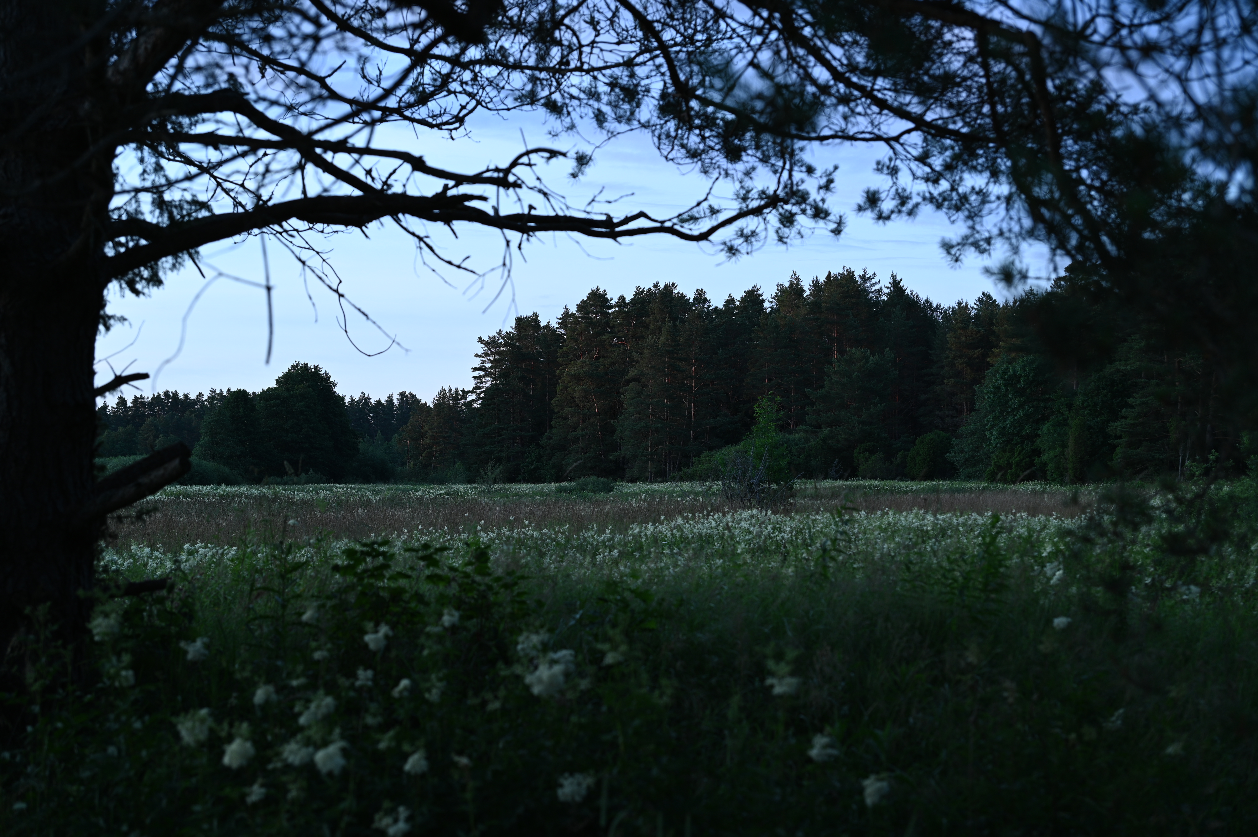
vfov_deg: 24.6
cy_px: 418
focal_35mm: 55
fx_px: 1921
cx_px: 629
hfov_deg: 36.3
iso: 140
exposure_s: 1/100
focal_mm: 55
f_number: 4
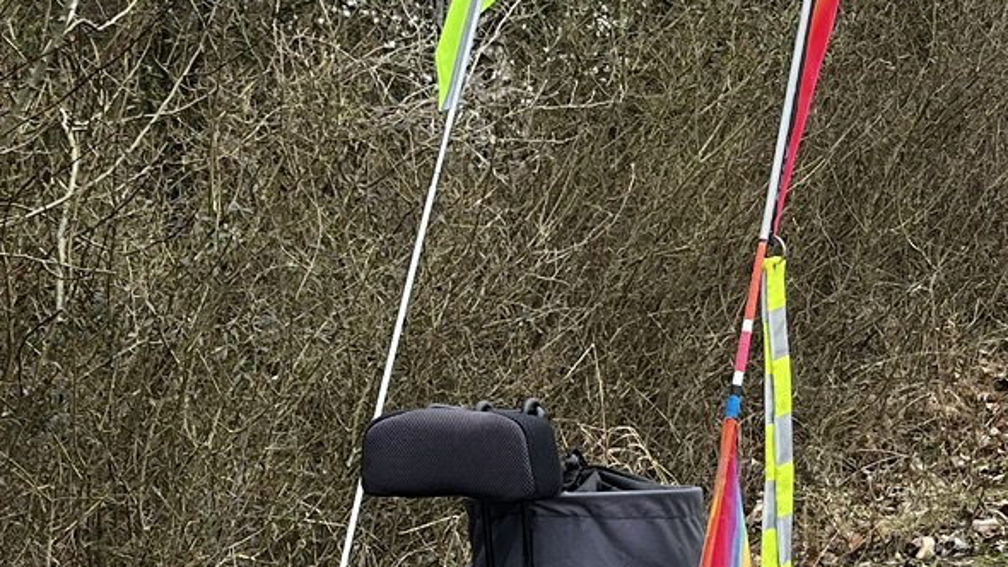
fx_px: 2566
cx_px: 178
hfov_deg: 21.9
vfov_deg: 12.5
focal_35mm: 96
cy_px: 470
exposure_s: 1/122
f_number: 1.6
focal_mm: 5.1
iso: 64
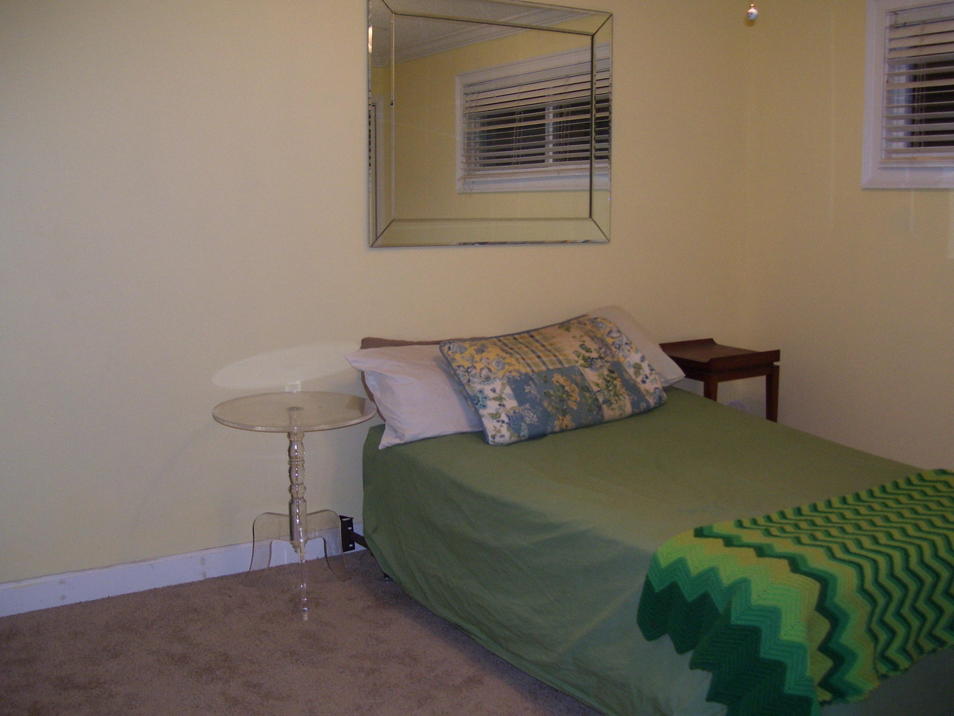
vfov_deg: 38.7
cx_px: 477
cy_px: 358
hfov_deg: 50.1
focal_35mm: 37
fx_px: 1020
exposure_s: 1/60
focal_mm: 6
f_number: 2.7
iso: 125
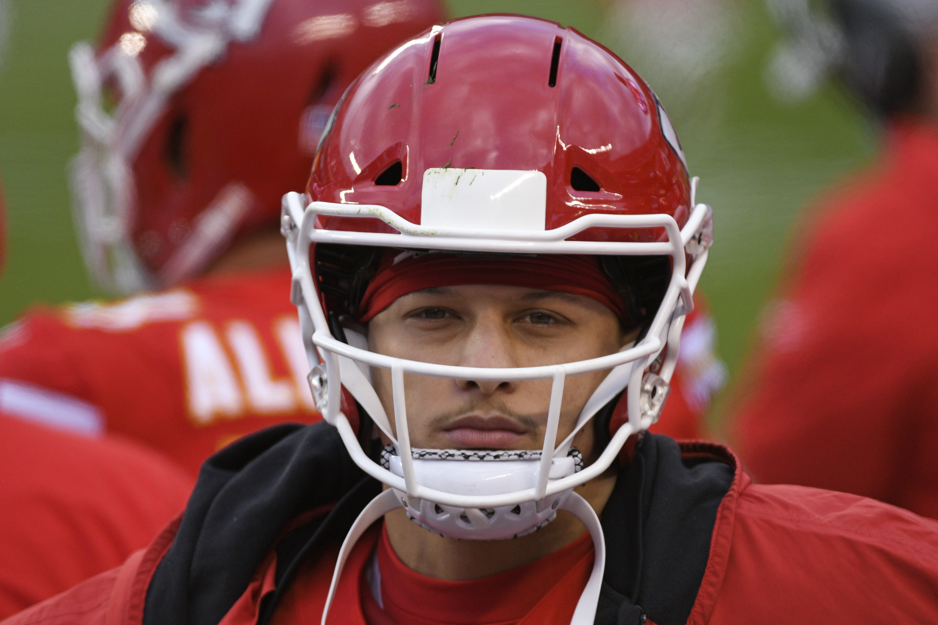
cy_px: 312
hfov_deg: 3.4
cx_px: 469
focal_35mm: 600
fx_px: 15632
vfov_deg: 2.3
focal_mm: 400
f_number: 4
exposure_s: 1/1600
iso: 1250
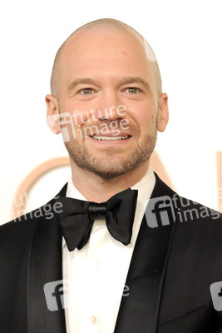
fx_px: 1710
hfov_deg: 7.4
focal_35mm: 185
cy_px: 166
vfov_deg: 11.1
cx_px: 111
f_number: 6.3
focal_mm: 185
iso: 2000
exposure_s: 1/160
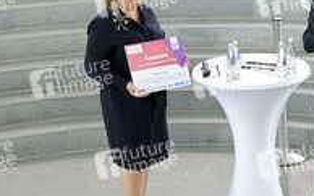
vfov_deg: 7.9
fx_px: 1420
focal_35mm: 166
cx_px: 255
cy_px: 120
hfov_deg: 12.6
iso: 4000
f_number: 5
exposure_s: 1/500
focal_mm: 70
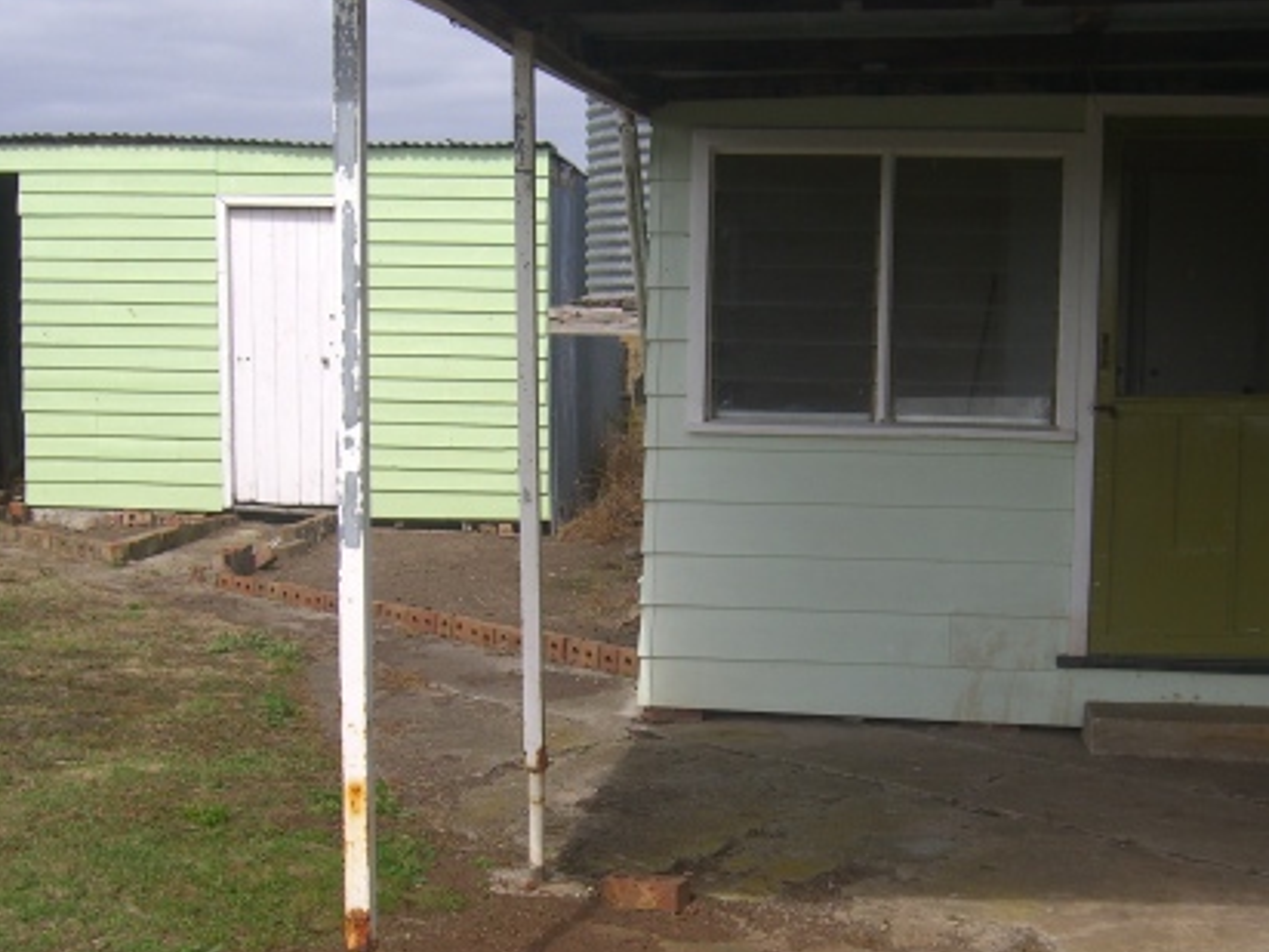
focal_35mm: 59
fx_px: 2163
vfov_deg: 24.7
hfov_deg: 32.7
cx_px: 681
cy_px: 601
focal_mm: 7.9
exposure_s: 1/200
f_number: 8
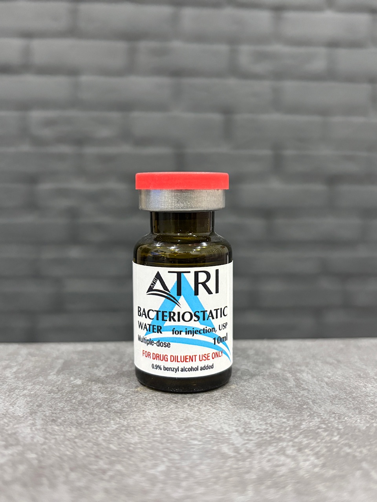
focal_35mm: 26
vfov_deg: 67.3
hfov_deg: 53.1
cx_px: 188
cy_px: 251
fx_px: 378
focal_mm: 5.96
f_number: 1.6
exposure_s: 1/50
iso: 500
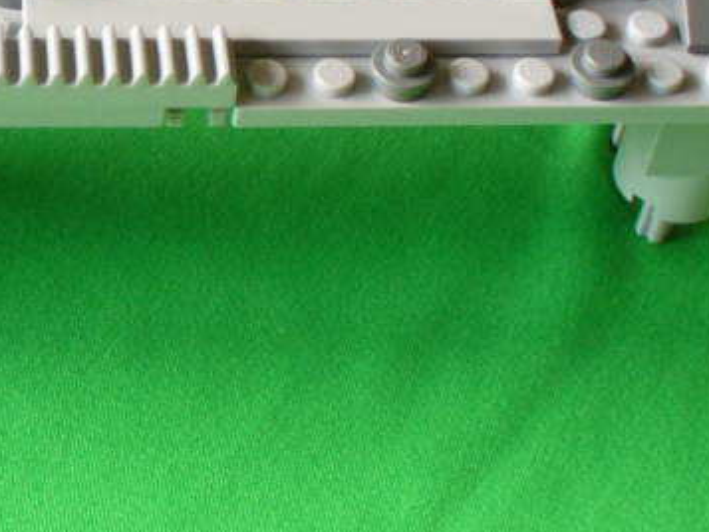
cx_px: -10
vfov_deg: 13.9
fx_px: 2172
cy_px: 117
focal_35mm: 106
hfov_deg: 18.1
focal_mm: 6.1
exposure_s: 1/13
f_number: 2.8
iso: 80
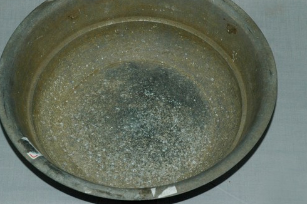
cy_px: 94
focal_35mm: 108
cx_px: 144
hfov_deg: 19.0
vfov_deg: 12.7
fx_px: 917
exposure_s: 1/60
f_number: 10
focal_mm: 55
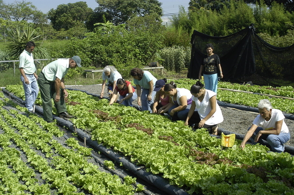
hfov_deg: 46.4
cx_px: 147
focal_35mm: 42
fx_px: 343
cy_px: 98
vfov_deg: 31.8
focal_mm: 28
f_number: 10
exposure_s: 1/350
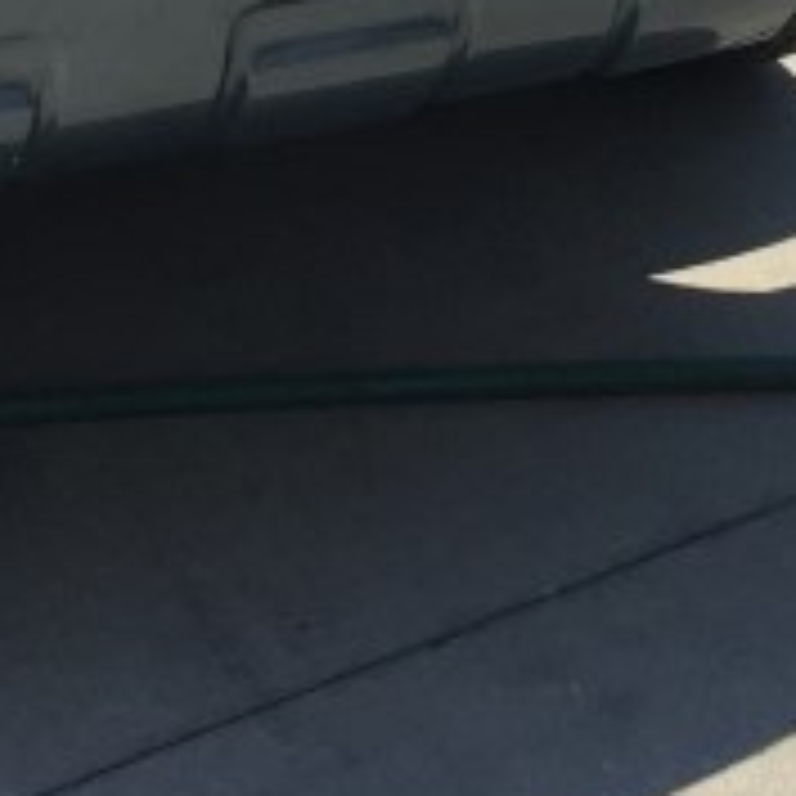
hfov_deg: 11.7
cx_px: -45
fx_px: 3850
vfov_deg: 10.7
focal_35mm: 148
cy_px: -872
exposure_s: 1/1236
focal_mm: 4.15
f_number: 2.2
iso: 32
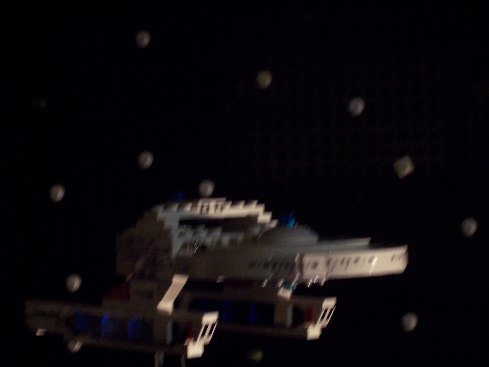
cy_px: 184
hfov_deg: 16.8
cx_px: 244
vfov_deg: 12.7
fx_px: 1653
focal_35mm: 117
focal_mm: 24
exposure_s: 1/8
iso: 200
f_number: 4.8
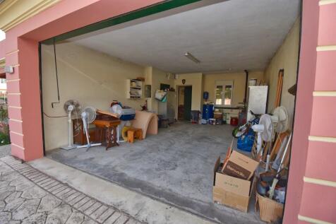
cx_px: 168
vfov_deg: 77.3
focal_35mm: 15
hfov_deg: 100.4
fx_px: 140
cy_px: 112
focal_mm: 10
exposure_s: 1/125
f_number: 5.6
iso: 100
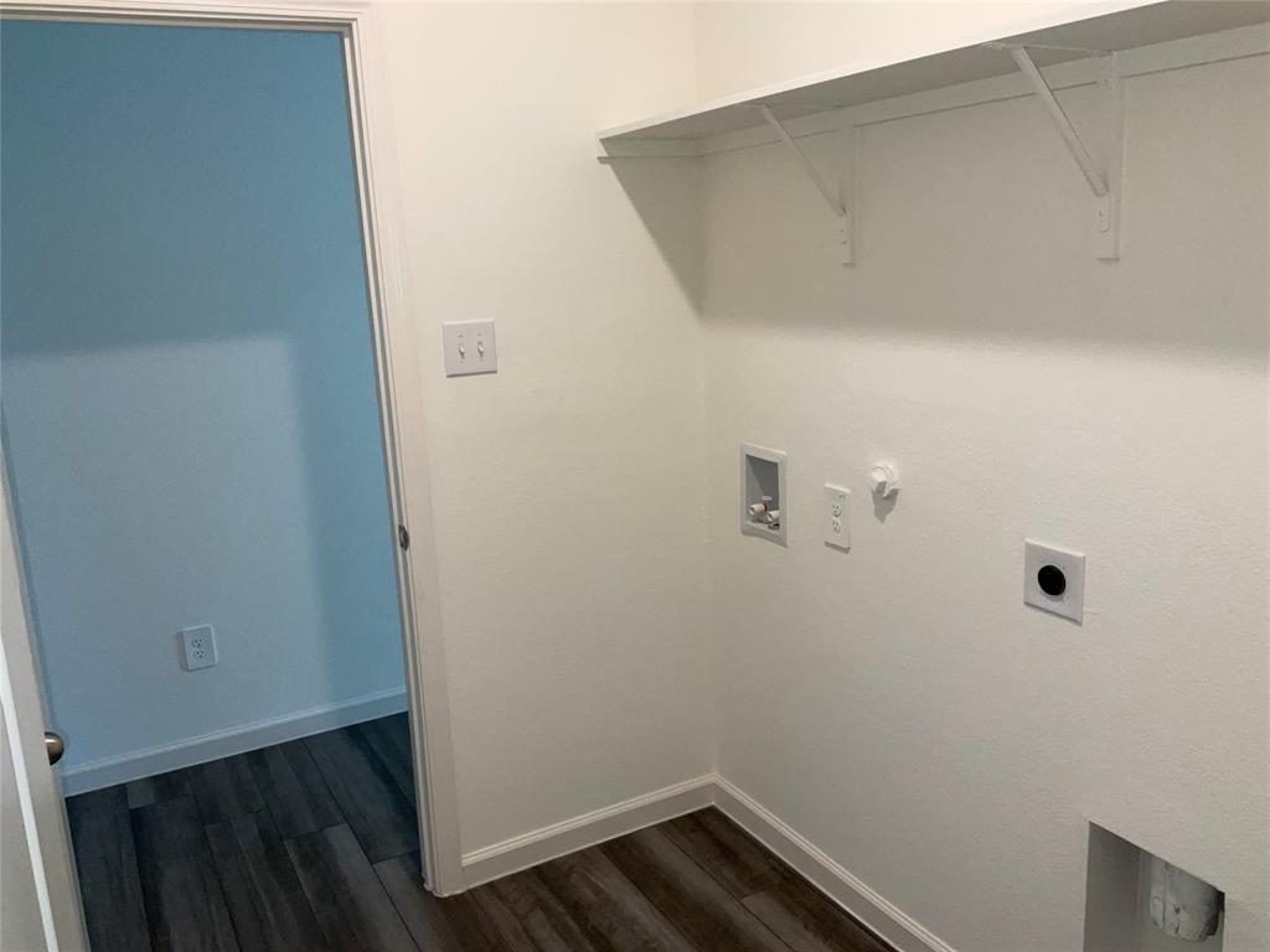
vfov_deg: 48.2
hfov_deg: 61.7
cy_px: 476
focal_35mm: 29
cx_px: 635
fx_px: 1064
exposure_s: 1/60
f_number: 1.8
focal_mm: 3
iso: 50
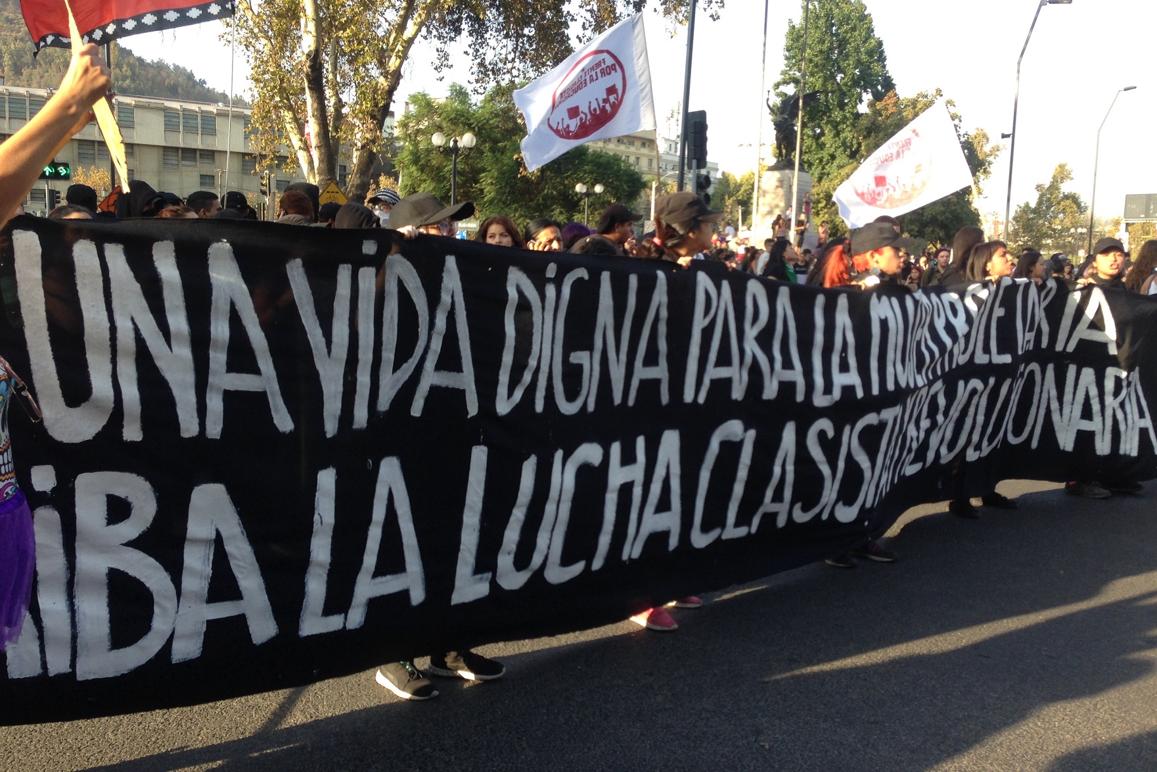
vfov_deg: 37.9
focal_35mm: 35
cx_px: 572
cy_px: 390
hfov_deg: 54.4
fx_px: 1125
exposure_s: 1/291
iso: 50
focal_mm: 4.12
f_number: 2.4
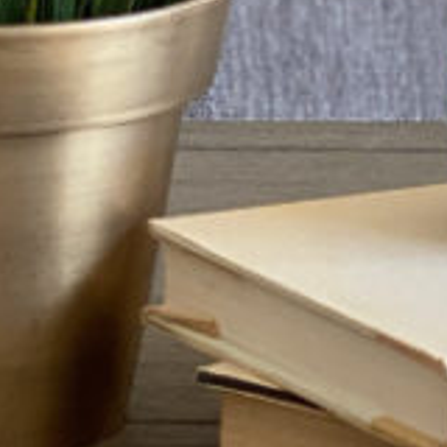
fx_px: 4310
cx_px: 193
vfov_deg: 5.6
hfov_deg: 5.9
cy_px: -777
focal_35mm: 295
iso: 160
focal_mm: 6
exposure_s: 1/120
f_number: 2
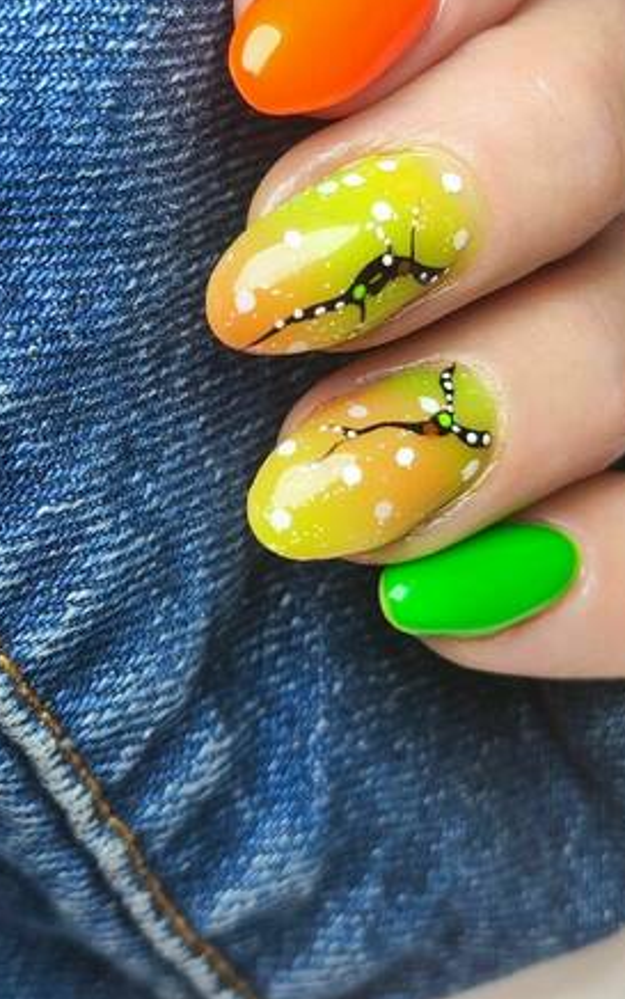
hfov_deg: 36.3
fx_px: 953
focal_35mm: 35
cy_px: 351
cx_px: 295
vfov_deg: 54.4
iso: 50
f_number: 1.88
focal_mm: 5.59
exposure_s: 1/252
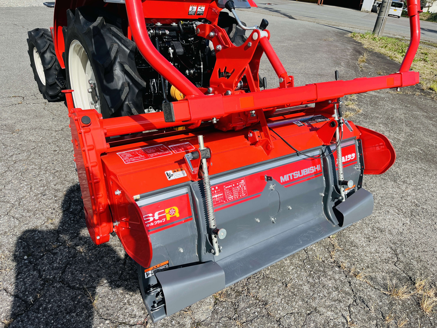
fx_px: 328
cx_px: 218
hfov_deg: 67.3
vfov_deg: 53.1
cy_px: 164
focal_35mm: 26
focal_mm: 5.1
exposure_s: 1/2179
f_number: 1.6
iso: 50
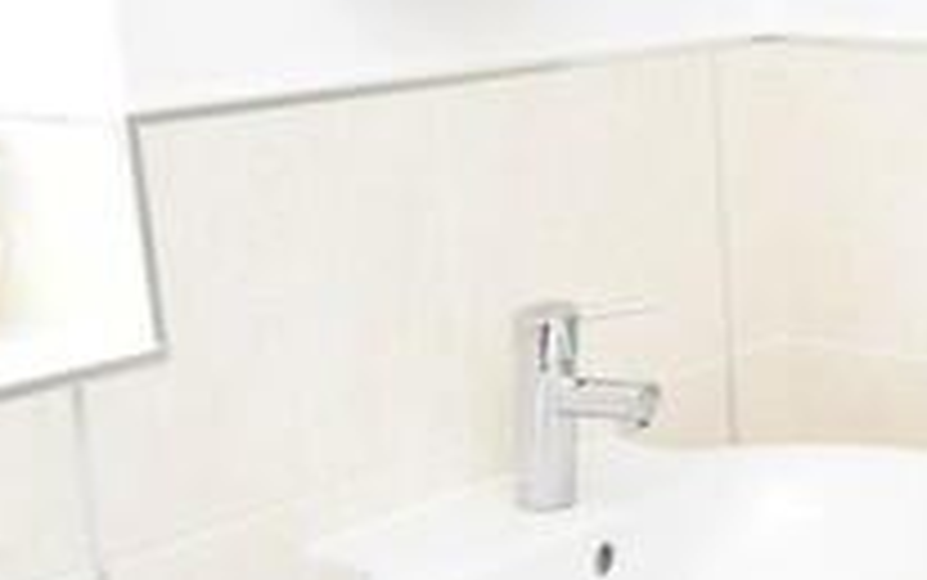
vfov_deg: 17.1
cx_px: 1184
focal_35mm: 76
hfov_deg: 24.0
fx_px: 1921
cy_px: 380
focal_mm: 10
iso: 800
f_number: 5
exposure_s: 1/100
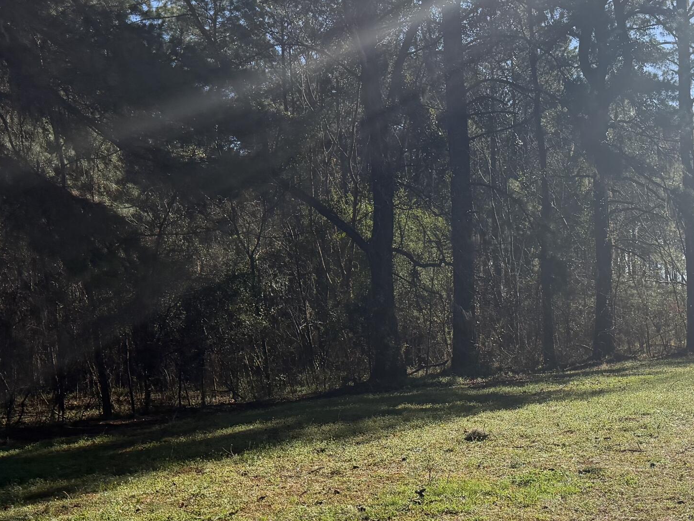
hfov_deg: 37.5
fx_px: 1002
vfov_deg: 29.0
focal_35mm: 50
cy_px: 325
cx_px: 497
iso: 100
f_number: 1.78
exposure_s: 1/5319
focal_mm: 6.76
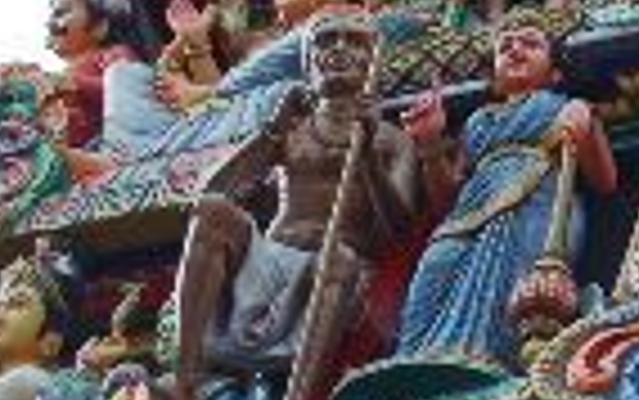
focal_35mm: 255
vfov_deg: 5.2
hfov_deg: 8.0
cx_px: 1048
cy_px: 99
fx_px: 4444
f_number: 4.8
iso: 200
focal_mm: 32
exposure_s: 1/80
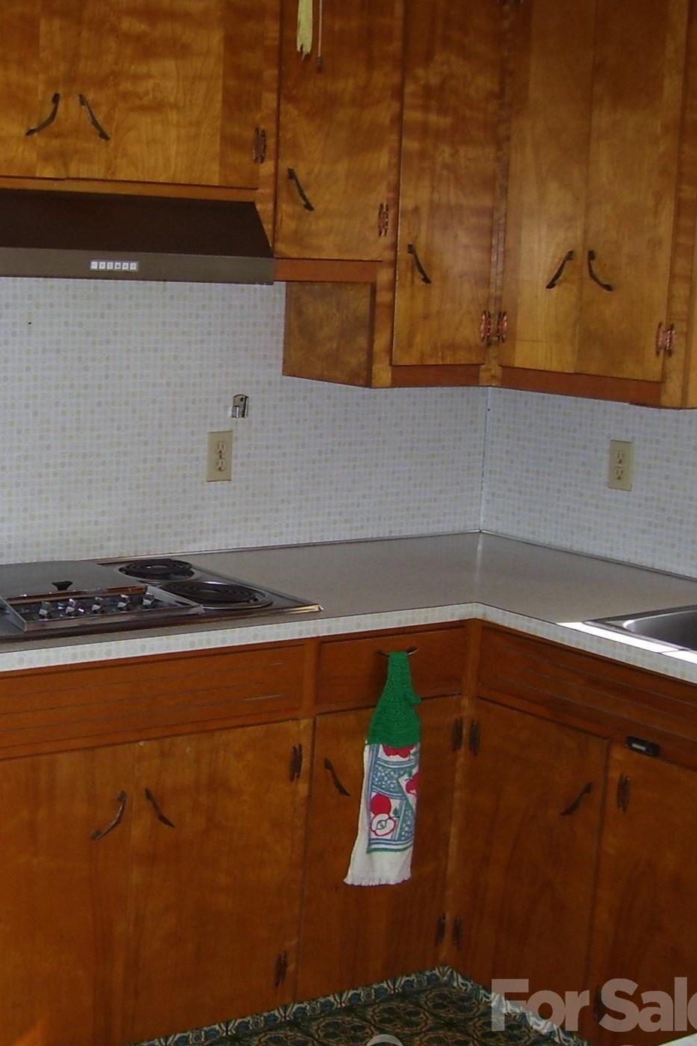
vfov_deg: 36.2
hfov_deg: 23.3
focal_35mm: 55
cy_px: 550
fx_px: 1598
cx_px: -38
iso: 80
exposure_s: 1/60
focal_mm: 6
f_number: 2.7
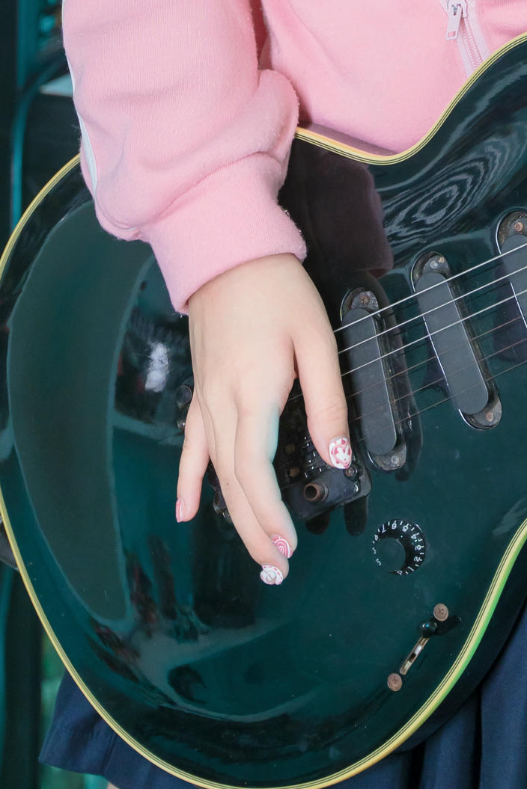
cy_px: -335
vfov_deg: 11.8
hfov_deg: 8.2
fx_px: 3664
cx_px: 604
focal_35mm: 167
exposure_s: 1/100
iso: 800
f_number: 3.5
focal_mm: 50.3
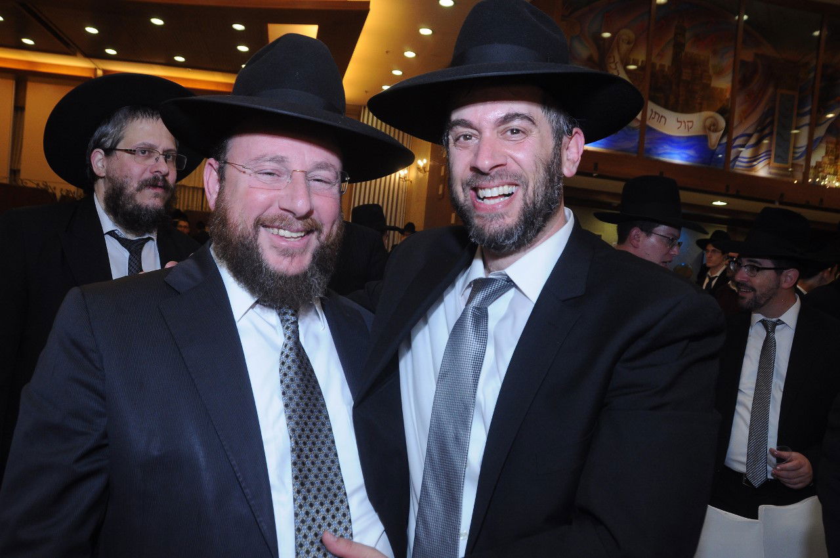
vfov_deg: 47.8
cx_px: 420
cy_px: 279
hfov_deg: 67.4
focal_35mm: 27
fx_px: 629
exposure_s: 1/80
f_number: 6.3
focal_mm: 18
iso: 640
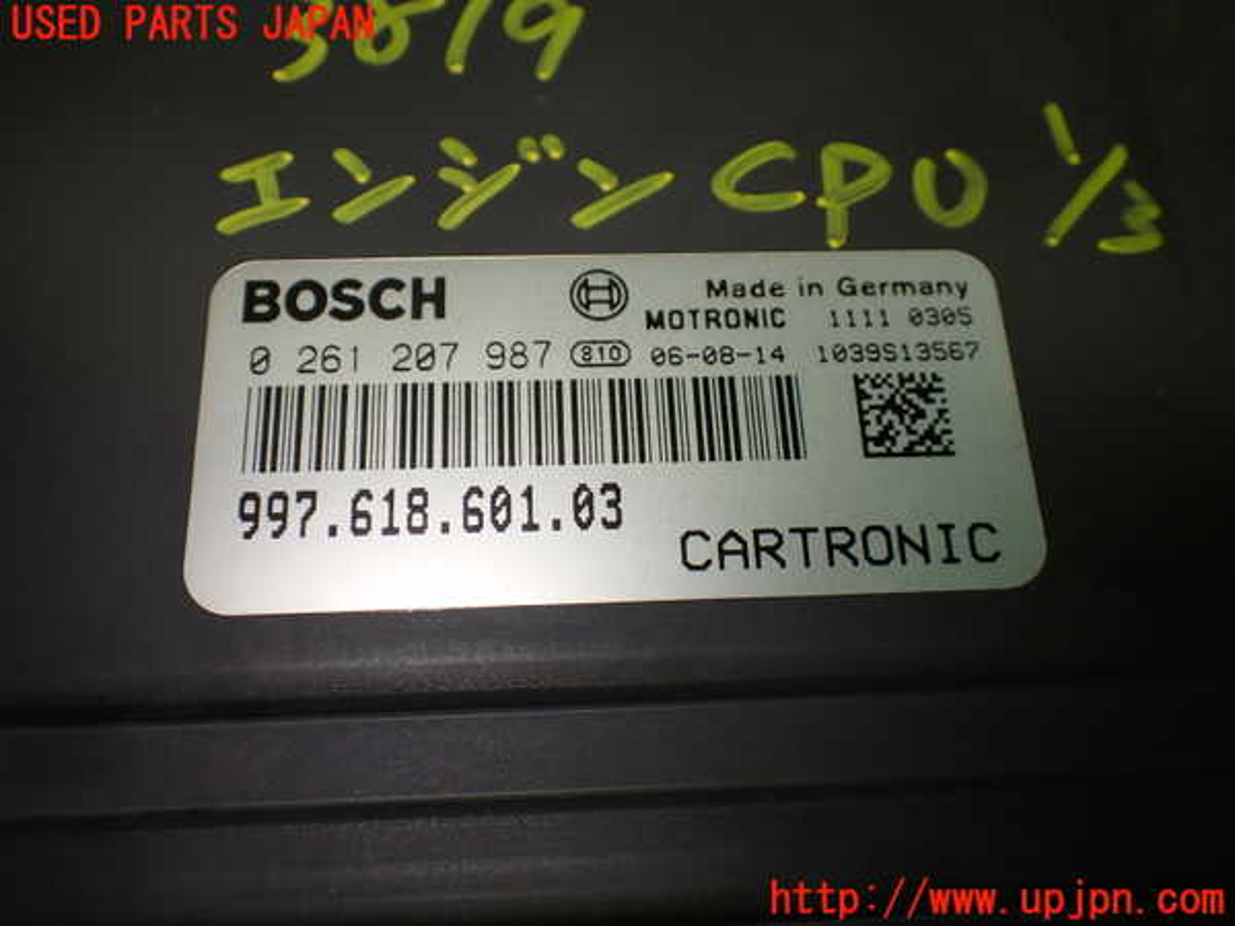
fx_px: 1070
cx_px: 618
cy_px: 463
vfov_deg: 46.8
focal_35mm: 30
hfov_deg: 60.0
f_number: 2.3
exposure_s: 1/125
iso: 125
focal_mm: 5.4
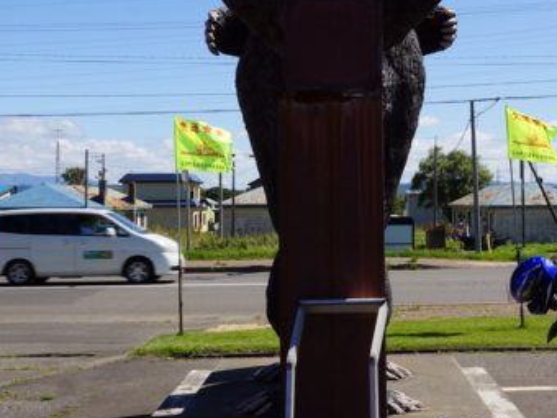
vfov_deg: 24.0
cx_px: 354
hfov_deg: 31.5
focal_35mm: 61
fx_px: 982
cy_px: 168
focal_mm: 18
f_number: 13
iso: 100
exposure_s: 1/160
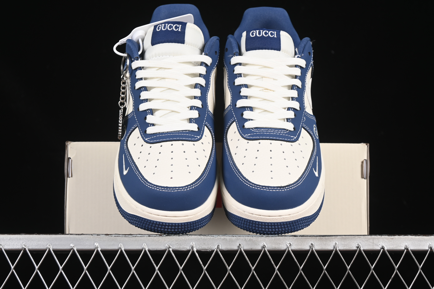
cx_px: 217
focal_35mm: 75
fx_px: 904
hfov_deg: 27.0
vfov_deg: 18.2
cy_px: 144
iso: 160
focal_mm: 50
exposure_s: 1/60
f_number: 6.3
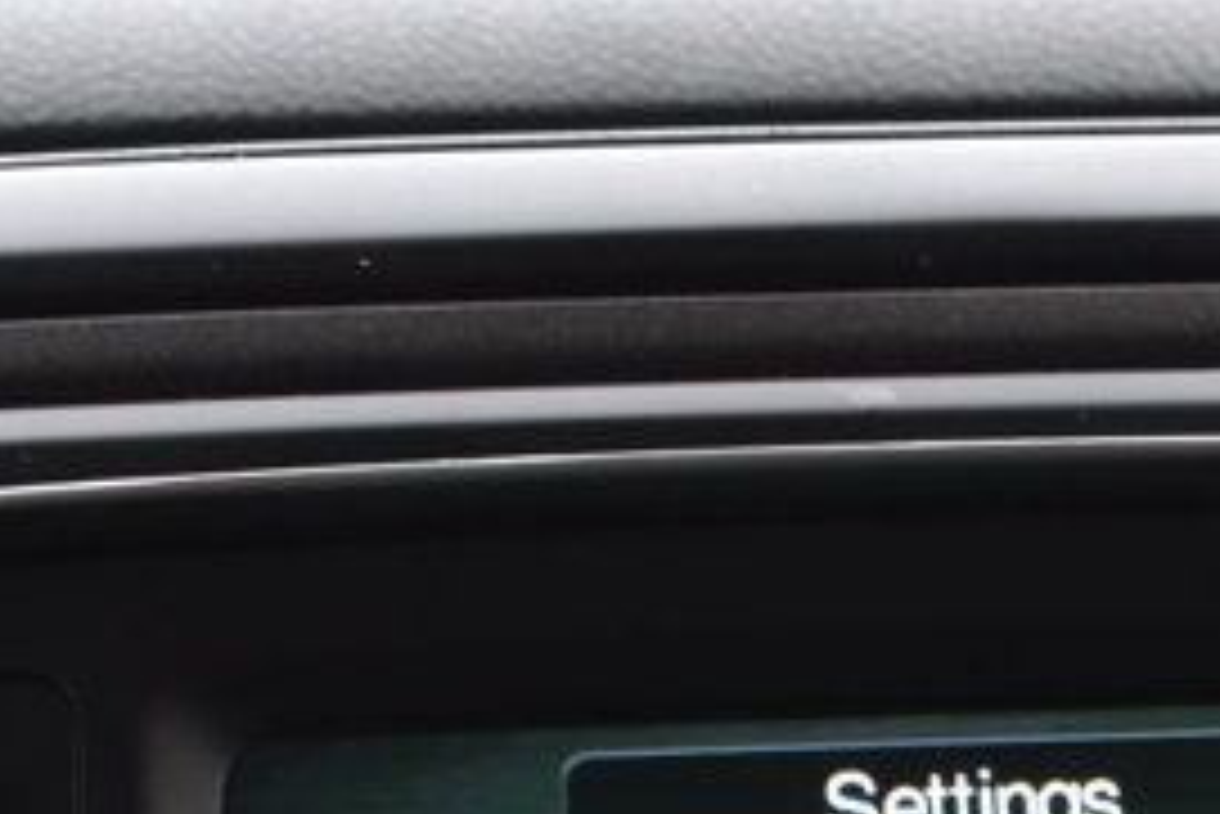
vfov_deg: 9.6
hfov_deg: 14.9
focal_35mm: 136
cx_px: 1112
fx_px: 4611
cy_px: 1489
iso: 400
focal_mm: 24
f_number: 6.3
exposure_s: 1/20
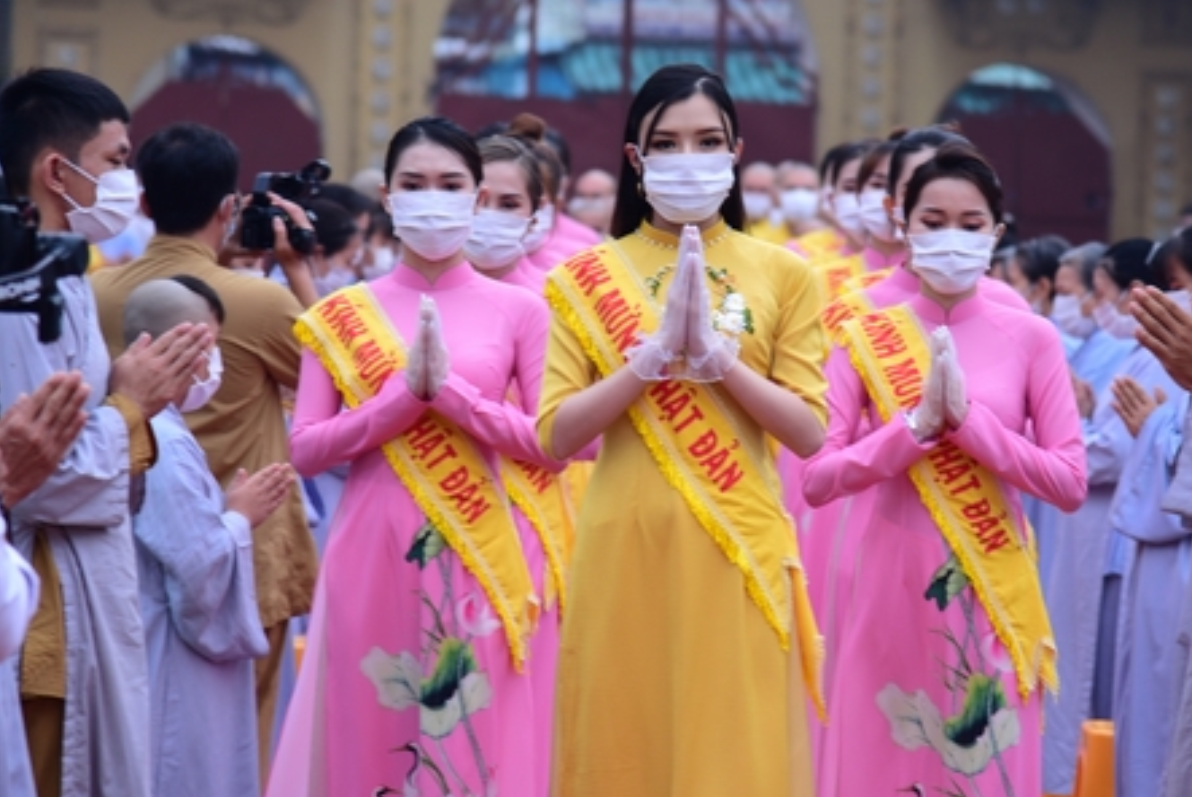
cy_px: 312
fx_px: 5831
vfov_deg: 7.8
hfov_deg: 11.7
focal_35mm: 176
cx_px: 702
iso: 400
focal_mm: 120
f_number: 4
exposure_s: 1/80
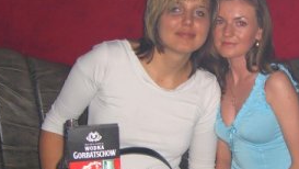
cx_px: 262
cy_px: 116
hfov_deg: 22.9
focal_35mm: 91
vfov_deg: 13.3
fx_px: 722
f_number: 2.8
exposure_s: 1/60
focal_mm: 7.9
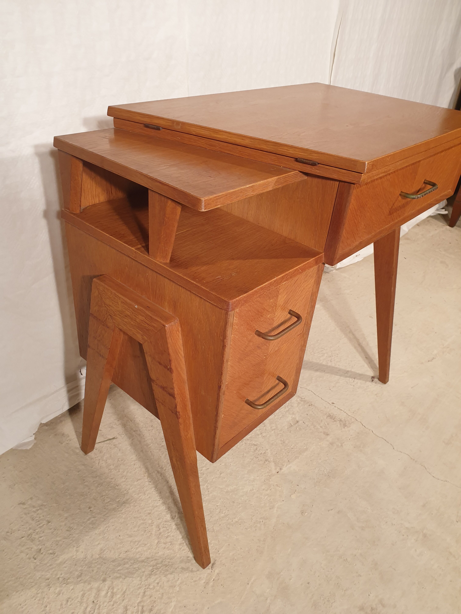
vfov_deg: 67.3
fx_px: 462
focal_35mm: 26
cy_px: 307
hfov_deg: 53.1
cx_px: 230
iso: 100
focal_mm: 4.3
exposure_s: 1/50
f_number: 2.4
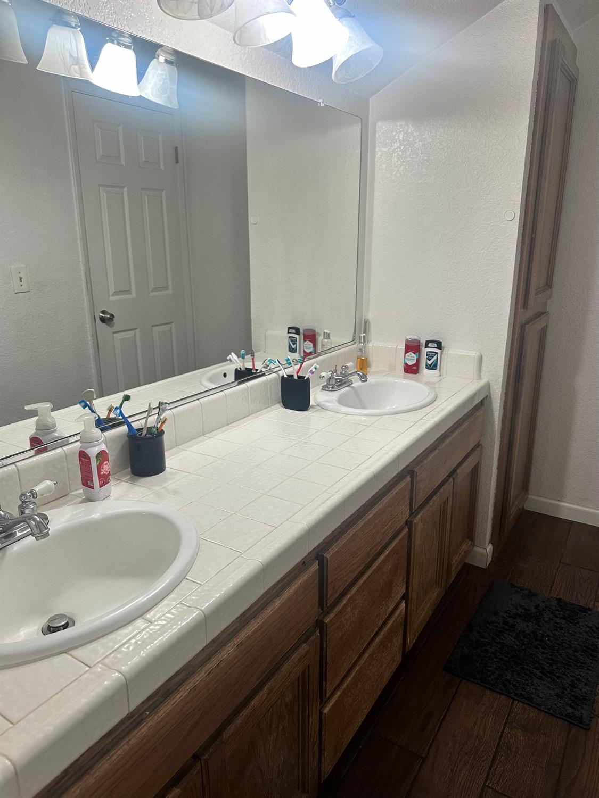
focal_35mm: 24
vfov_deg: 71.6
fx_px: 554
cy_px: 399
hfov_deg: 56.8
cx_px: 300
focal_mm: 6.86
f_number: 1.78
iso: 160
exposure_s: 1/60
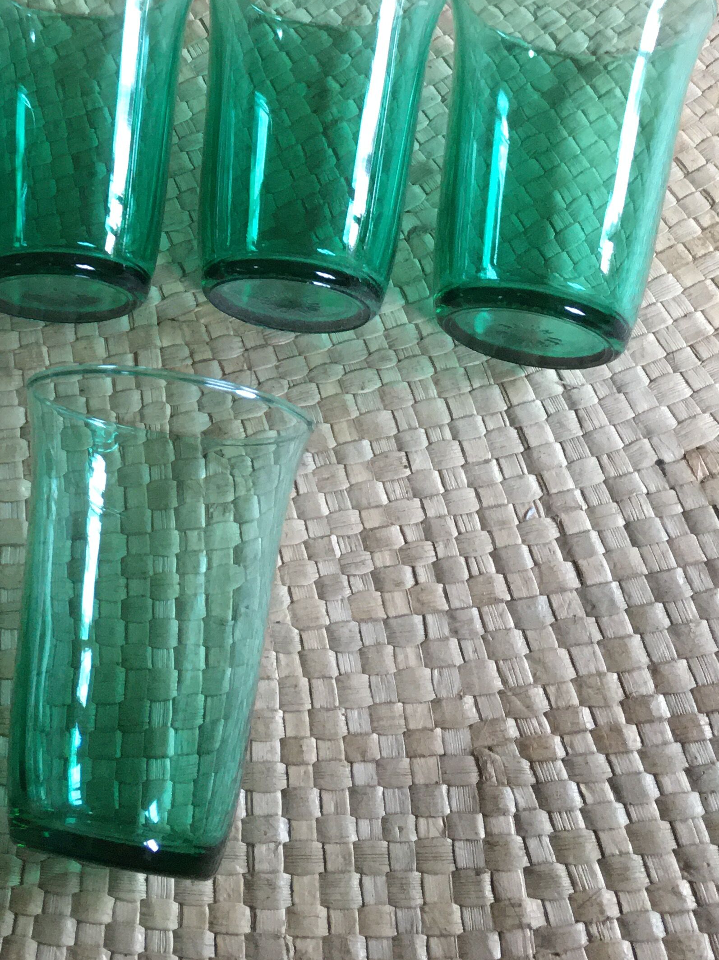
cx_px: 40
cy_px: 126
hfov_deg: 25.5
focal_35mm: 55
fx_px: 1523
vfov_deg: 33.4
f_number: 2.2
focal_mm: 4.15
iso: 200
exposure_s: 1/25
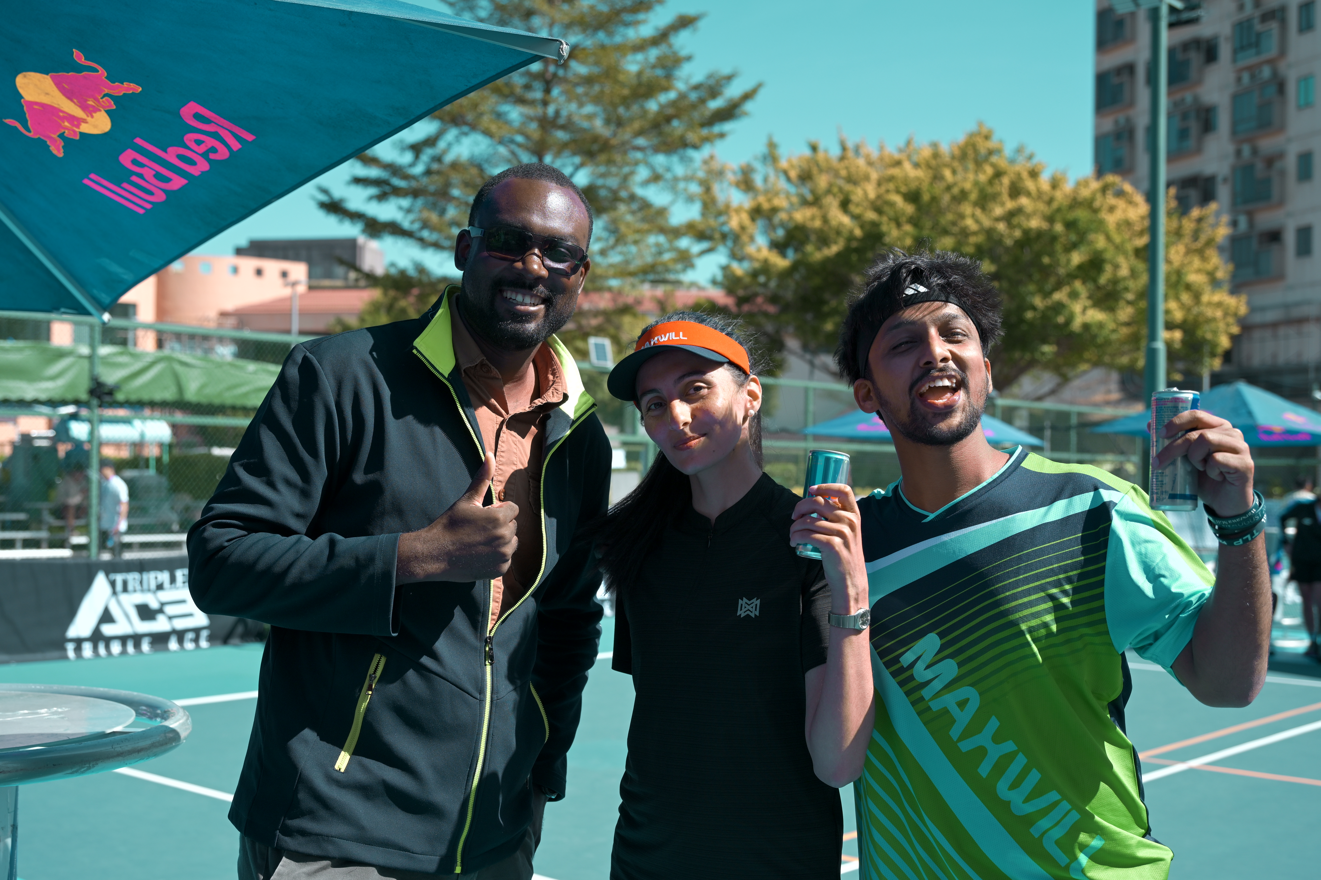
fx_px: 1578
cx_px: 660
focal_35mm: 43
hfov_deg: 45.4
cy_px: 440
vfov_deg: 31.2
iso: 250
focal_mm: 43
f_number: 4
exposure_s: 1/1600
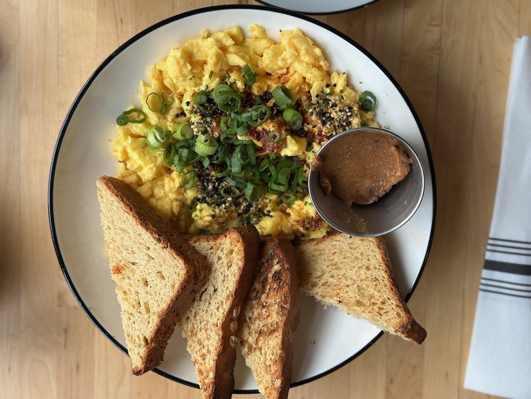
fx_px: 736
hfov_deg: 39.7
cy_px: 200
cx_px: 266
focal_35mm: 48
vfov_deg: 30.3
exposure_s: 1/169
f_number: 1.78
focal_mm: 6.86
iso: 80
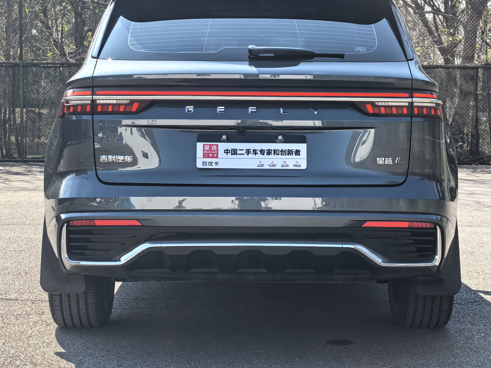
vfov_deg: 17.4
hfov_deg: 23.0
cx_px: 245
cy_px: 160
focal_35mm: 85
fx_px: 1206
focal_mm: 6.98
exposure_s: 1/3003
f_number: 2
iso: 80
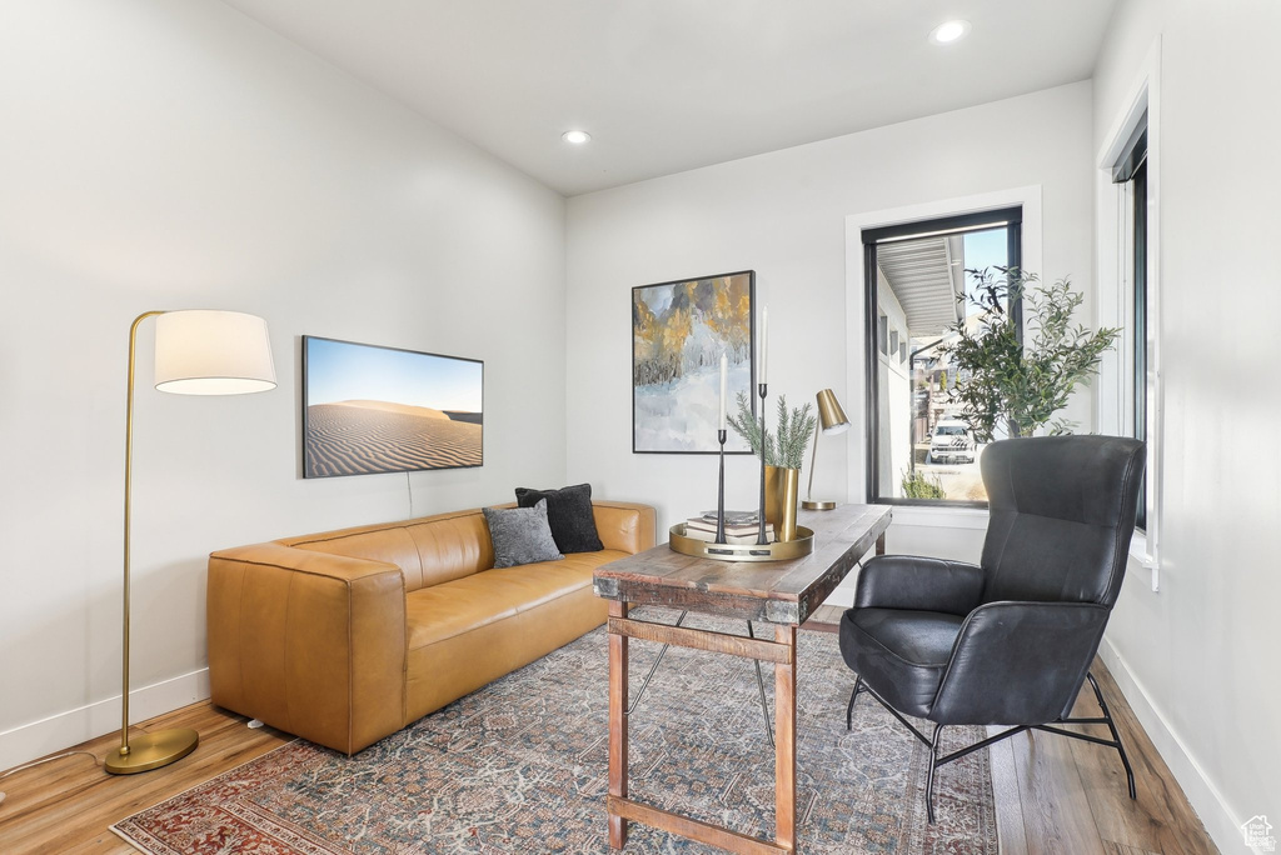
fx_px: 605
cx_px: 640
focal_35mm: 17
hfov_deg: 93.2
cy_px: 428
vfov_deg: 70.5
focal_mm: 17
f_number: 8
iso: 400
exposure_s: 1/15
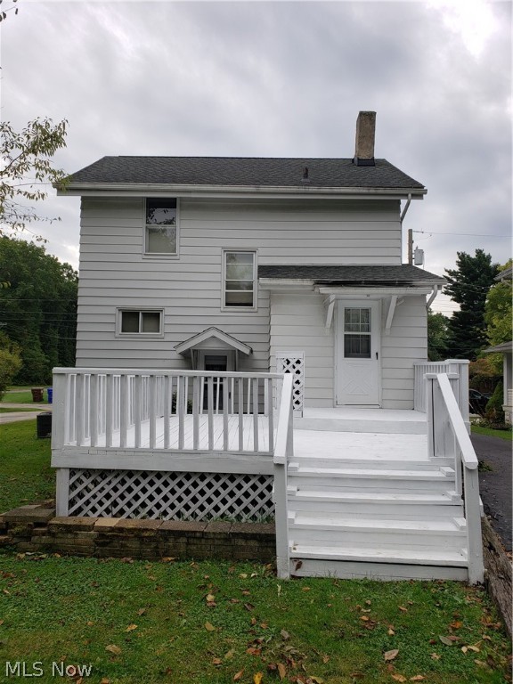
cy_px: 342
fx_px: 514
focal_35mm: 26
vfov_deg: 67.3
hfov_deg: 53.1
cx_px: 256
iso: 50
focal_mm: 4.3
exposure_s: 1/479
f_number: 2.4
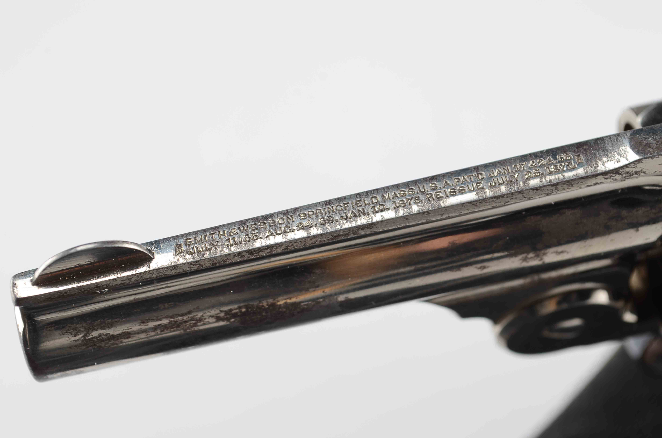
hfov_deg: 24.7
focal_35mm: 82
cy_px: 219
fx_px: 1514
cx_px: 331
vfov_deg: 16.5
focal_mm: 55
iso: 100
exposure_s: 1/80
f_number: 10
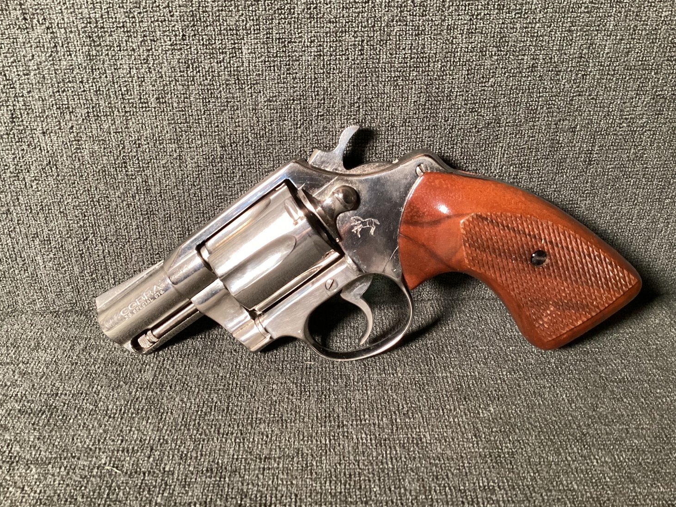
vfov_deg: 44.2
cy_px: 255
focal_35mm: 32
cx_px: 328
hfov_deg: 56.8
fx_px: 625
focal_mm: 3.3
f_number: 2.4
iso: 400
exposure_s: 1/40
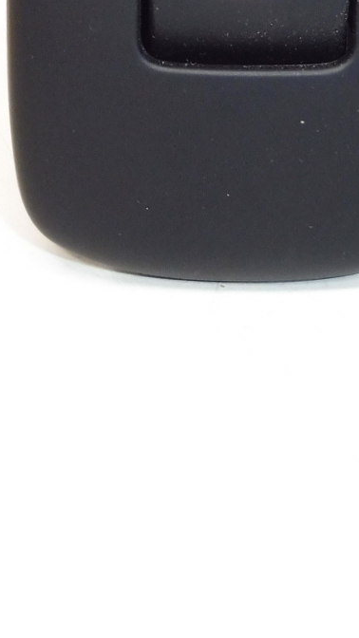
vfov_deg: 23.8
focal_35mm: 83
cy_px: -77
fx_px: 1405
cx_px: 185
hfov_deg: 14.6
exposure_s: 1/160
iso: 200
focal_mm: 4.4
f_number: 3.5
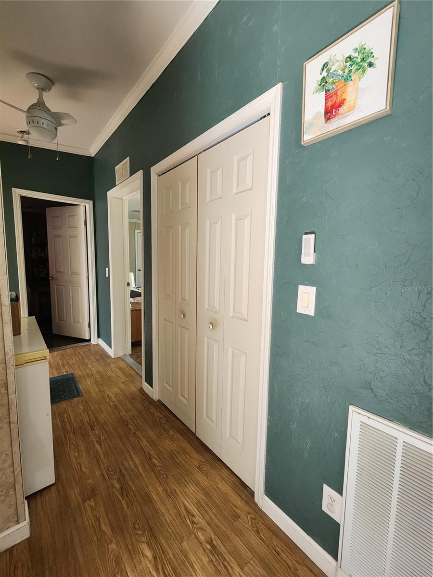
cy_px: 288
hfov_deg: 89.9
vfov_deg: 106.2
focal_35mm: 13
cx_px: 216
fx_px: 217
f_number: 2.2
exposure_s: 1/60
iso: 320
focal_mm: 2.2
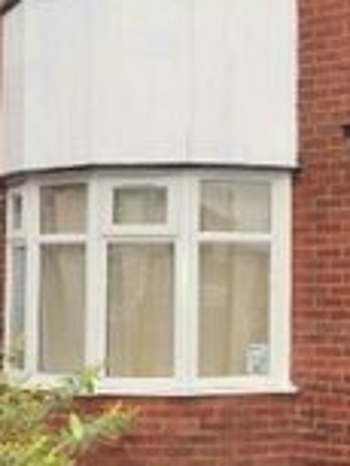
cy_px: 239
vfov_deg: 29.4
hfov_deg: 20.9
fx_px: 889
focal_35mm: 66
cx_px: 408
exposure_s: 1/200
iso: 100
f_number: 4
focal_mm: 10
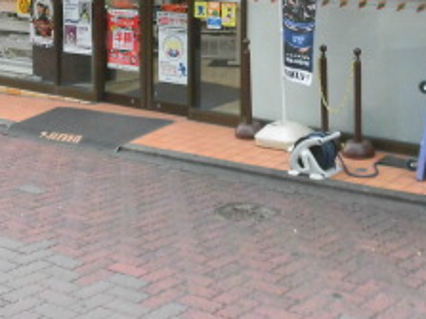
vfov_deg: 20.7
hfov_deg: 28.2
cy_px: 15
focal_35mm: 69
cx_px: 237
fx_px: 849
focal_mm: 4.3
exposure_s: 1/50
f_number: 3.1
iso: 200
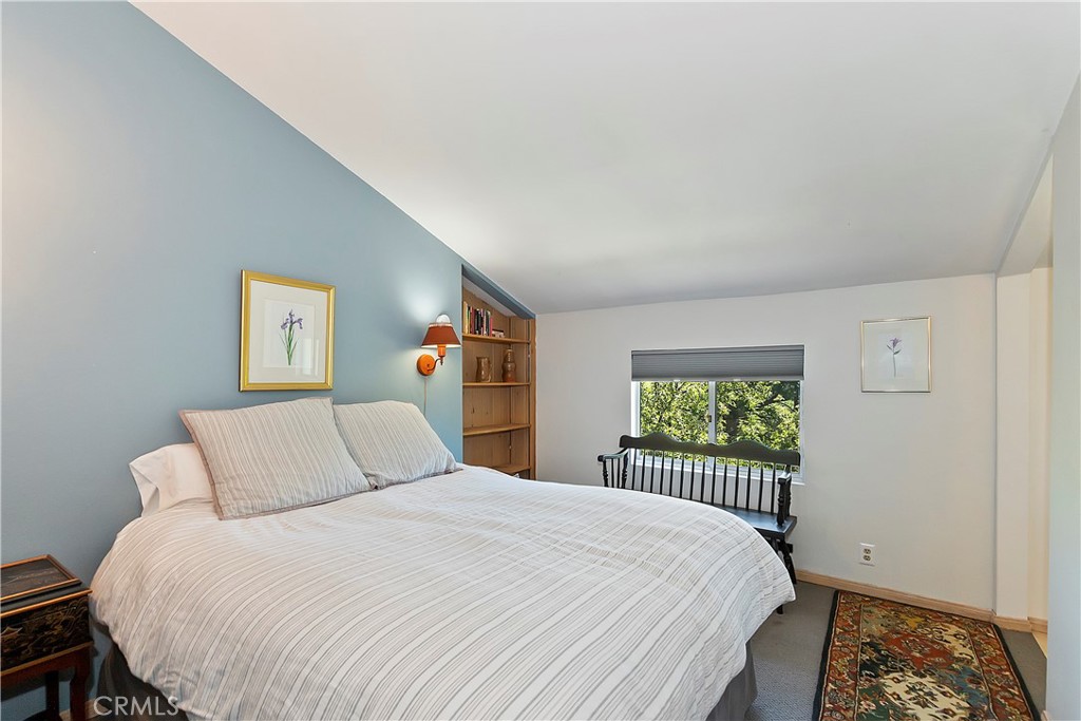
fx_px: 450
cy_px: 360
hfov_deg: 100.4
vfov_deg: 77.3
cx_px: 540
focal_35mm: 15
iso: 400
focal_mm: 10
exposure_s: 1/30
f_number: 8
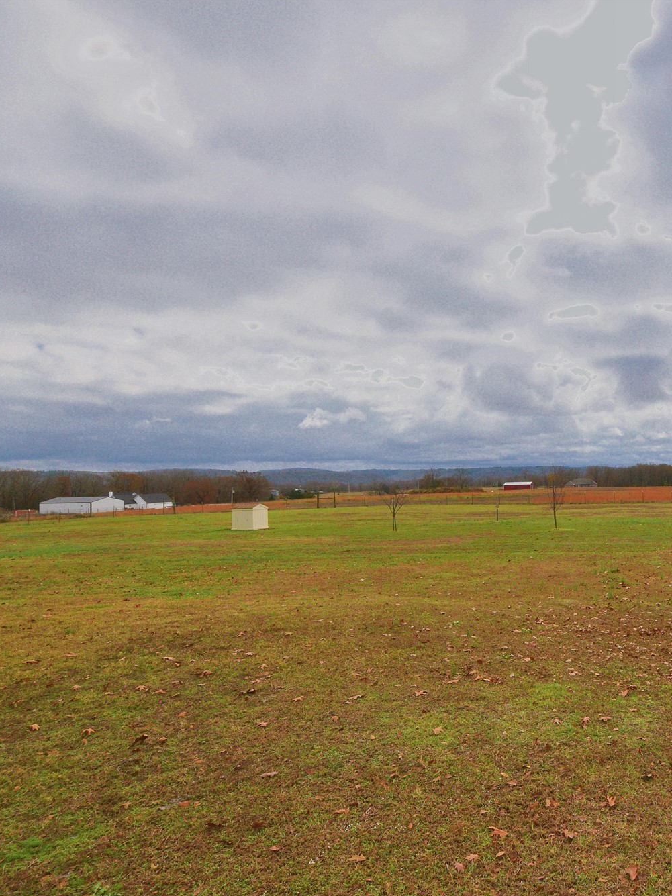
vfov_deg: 76.4
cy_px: 453
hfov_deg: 55.1
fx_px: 570
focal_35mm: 22
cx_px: 571
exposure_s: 1/500
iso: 320
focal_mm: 10
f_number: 11
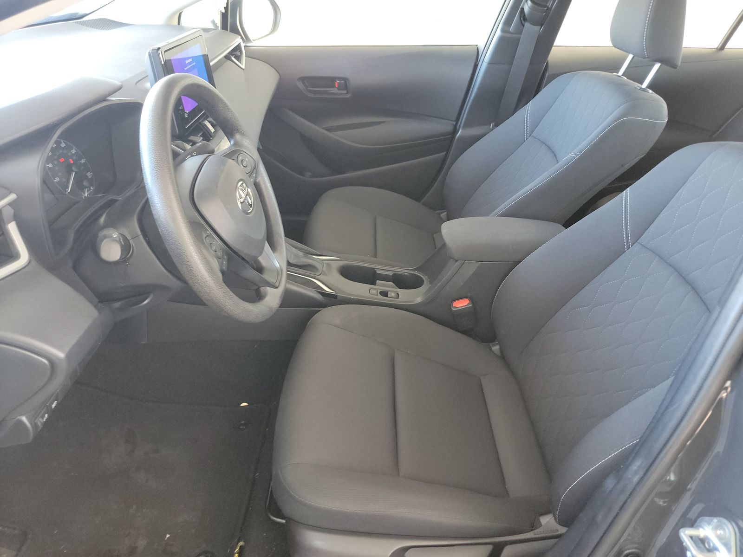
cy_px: 278
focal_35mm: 24
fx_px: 515
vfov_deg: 56.8
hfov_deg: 71.6
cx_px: 372
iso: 950
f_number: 1.8
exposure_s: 1/59
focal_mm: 6.7
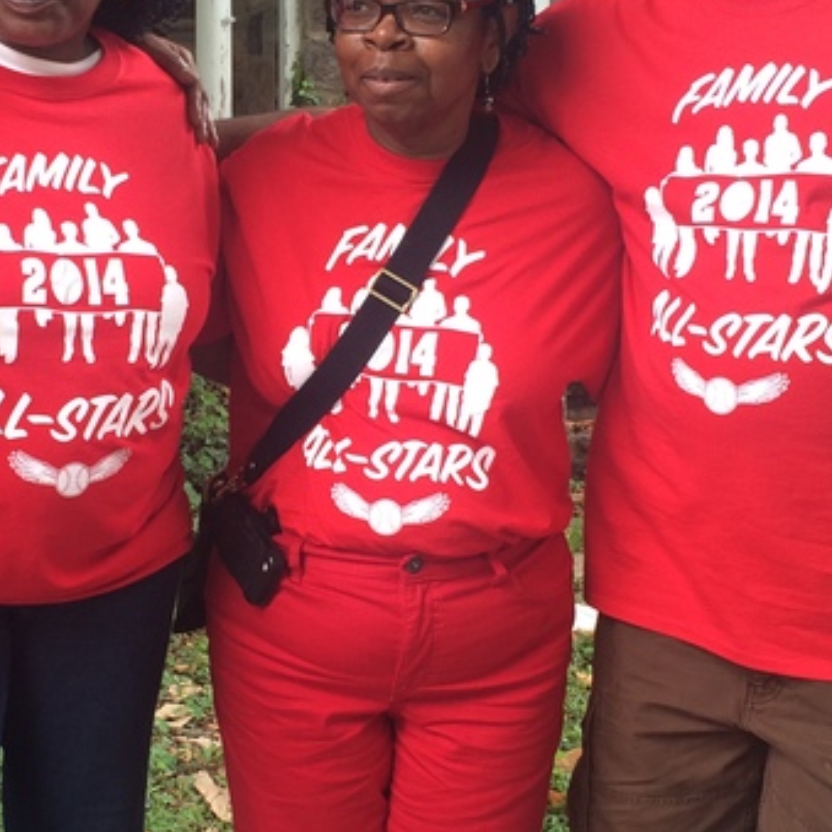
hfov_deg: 22.8
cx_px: 214
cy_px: 459
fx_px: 2039
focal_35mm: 75
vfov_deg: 23.0
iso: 32
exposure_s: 1/63
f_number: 2.2
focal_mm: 4.12
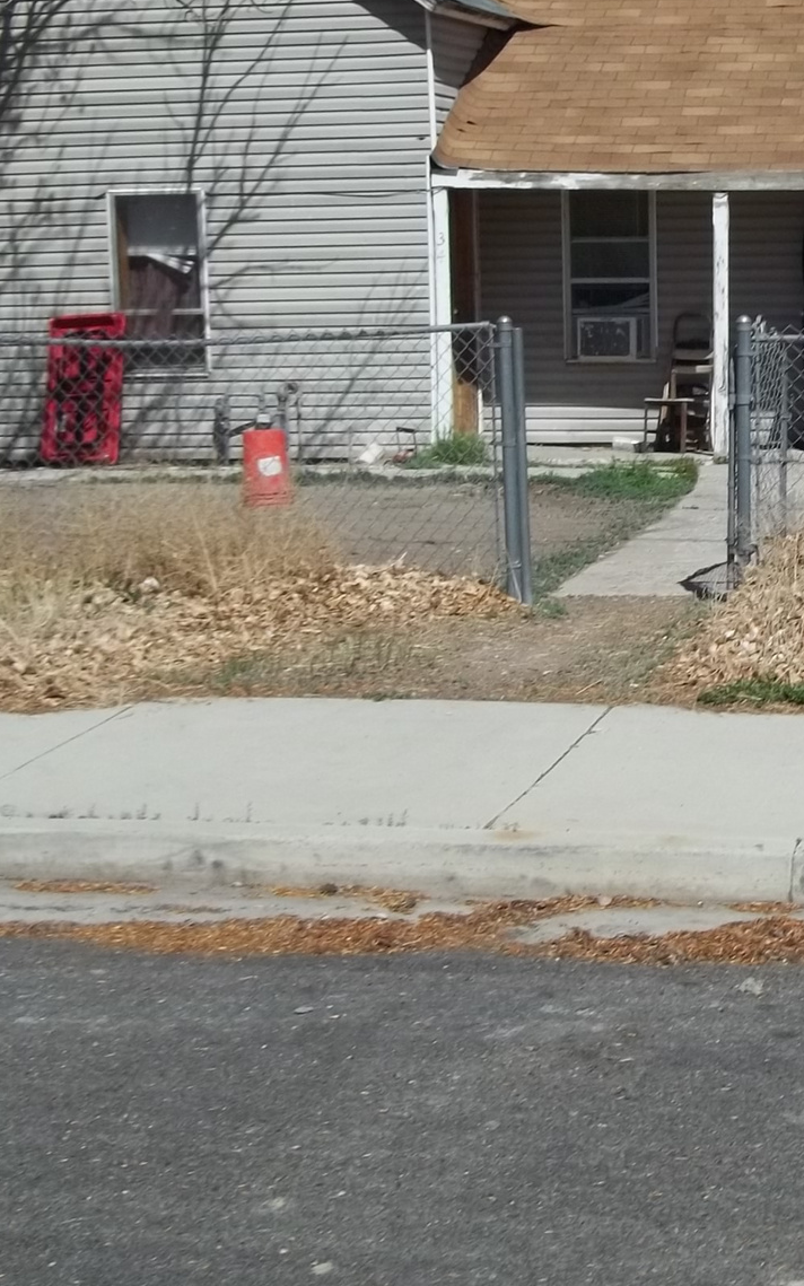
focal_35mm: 61
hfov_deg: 20.6
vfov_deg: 33.4
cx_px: 816
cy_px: 509
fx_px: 2138
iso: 64
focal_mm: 5.7
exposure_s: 1/250
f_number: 8.8
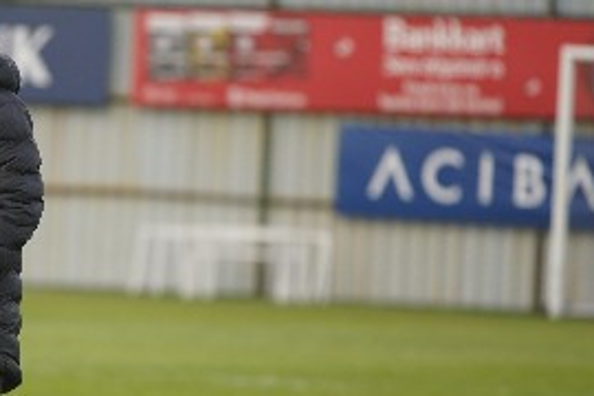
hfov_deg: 4.2
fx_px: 8183
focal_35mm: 496
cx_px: 42
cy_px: 192
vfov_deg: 2.8
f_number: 2.8
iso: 250
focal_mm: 200
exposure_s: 1/640
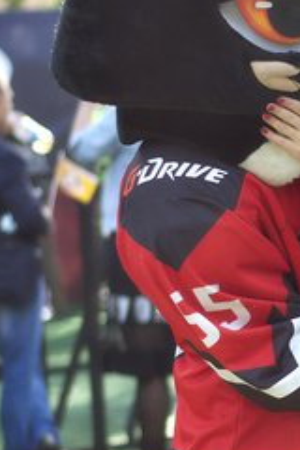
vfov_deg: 8.6
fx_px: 3000
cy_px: 354
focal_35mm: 240
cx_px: 465
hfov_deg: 5.7
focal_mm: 50
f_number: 2.2
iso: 200
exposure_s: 1/800
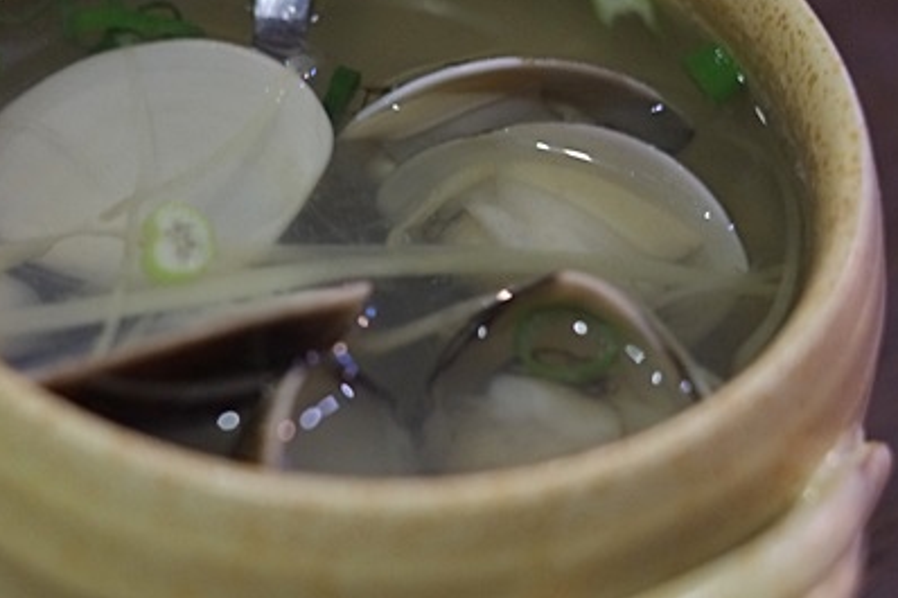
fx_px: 1995
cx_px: 379
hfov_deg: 25.3
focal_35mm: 80
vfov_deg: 17.0
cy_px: 219
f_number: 2.8
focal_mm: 35
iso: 1600
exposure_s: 1/10
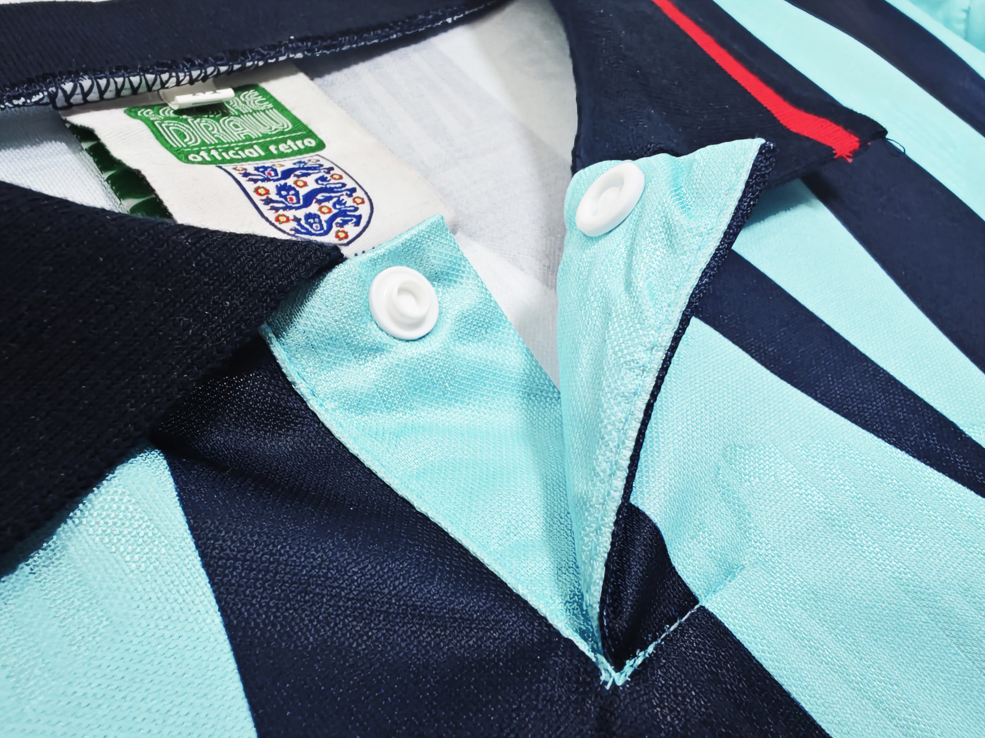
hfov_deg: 73.9
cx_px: 492
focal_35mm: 23
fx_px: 654
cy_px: 369
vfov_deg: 58.9
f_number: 2.2
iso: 137
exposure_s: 1/60
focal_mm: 2.59
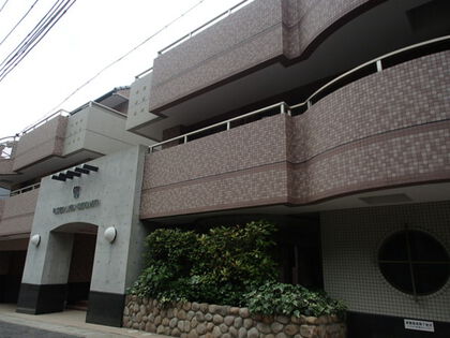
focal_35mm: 25
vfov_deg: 54.9
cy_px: 169
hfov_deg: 69.4
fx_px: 325
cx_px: 225
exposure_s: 1/60
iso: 100
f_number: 3.3
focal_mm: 4.4
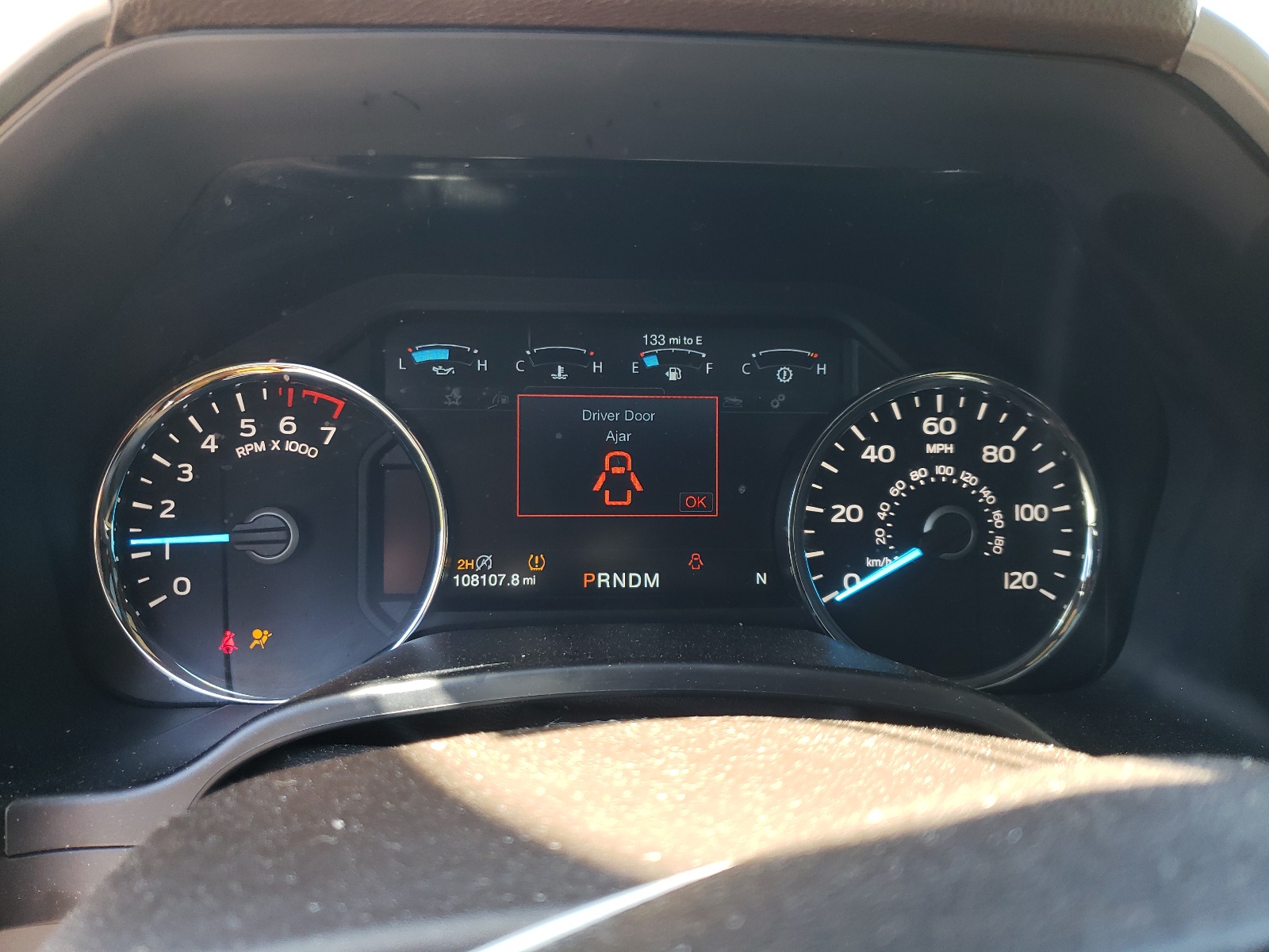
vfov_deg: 53.1
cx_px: 634
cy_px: 476
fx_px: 953
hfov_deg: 67.3
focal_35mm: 26
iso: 81
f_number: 1.5
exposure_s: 1/120
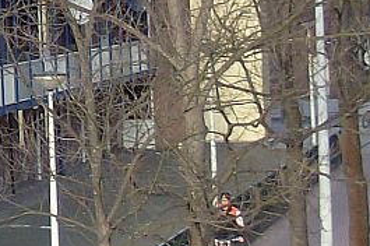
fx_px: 2884
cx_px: -342
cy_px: -122
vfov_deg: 4.8
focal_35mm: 281
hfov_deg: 7.1
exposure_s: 1/180
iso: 100
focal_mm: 11.6
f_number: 3.7
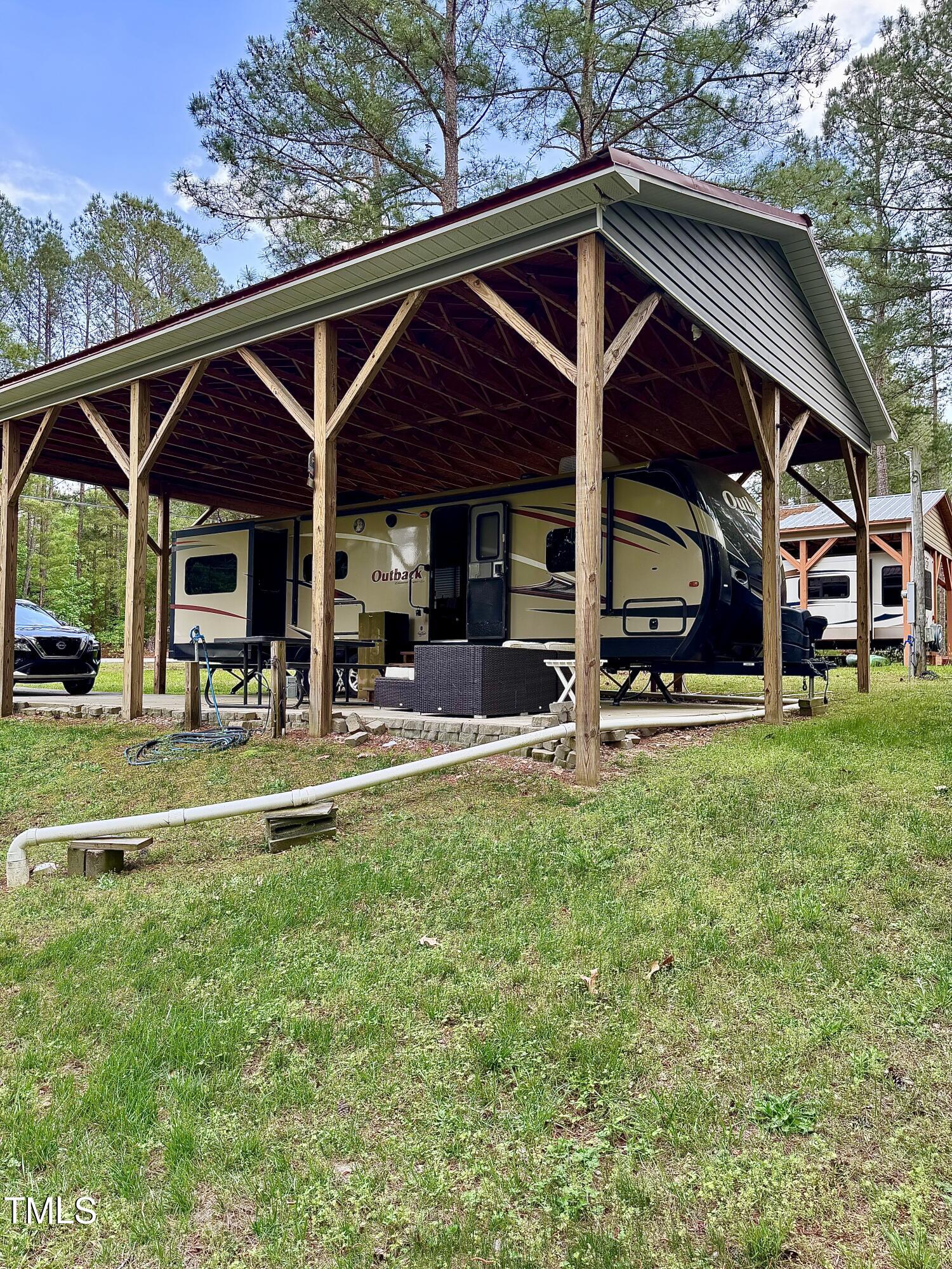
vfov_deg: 71.6
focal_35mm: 24
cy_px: 634
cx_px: 476
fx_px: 880
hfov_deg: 56.8
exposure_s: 1/227
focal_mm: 6.76
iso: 80
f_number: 1.78
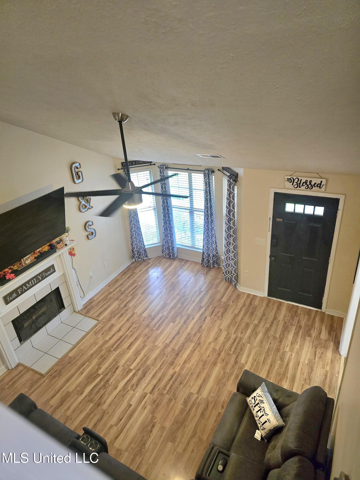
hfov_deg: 58.9
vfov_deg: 73.9
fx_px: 319
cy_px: 240
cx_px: 180
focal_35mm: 23
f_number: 1.7
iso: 640
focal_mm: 6.3
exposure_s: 1/120
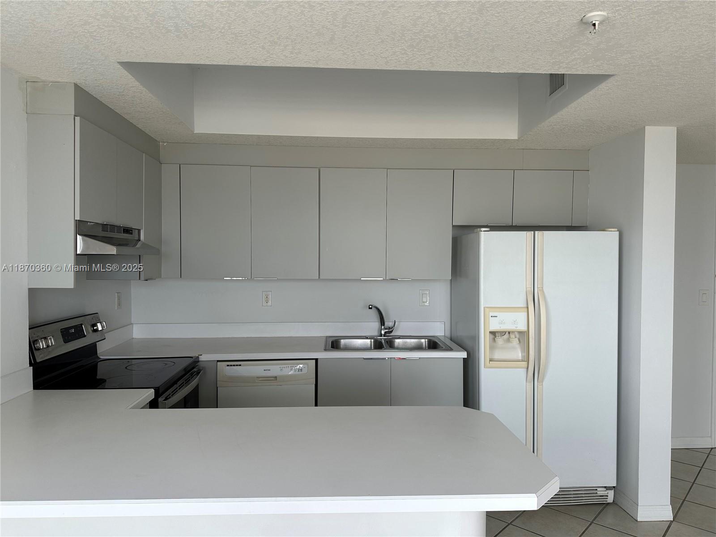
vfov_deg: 56.8
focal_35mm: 24
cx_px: 358
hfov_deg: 71.6
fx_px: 496
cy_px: 268
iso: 64
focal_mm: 6.86
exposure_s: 1/121
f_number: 1.78
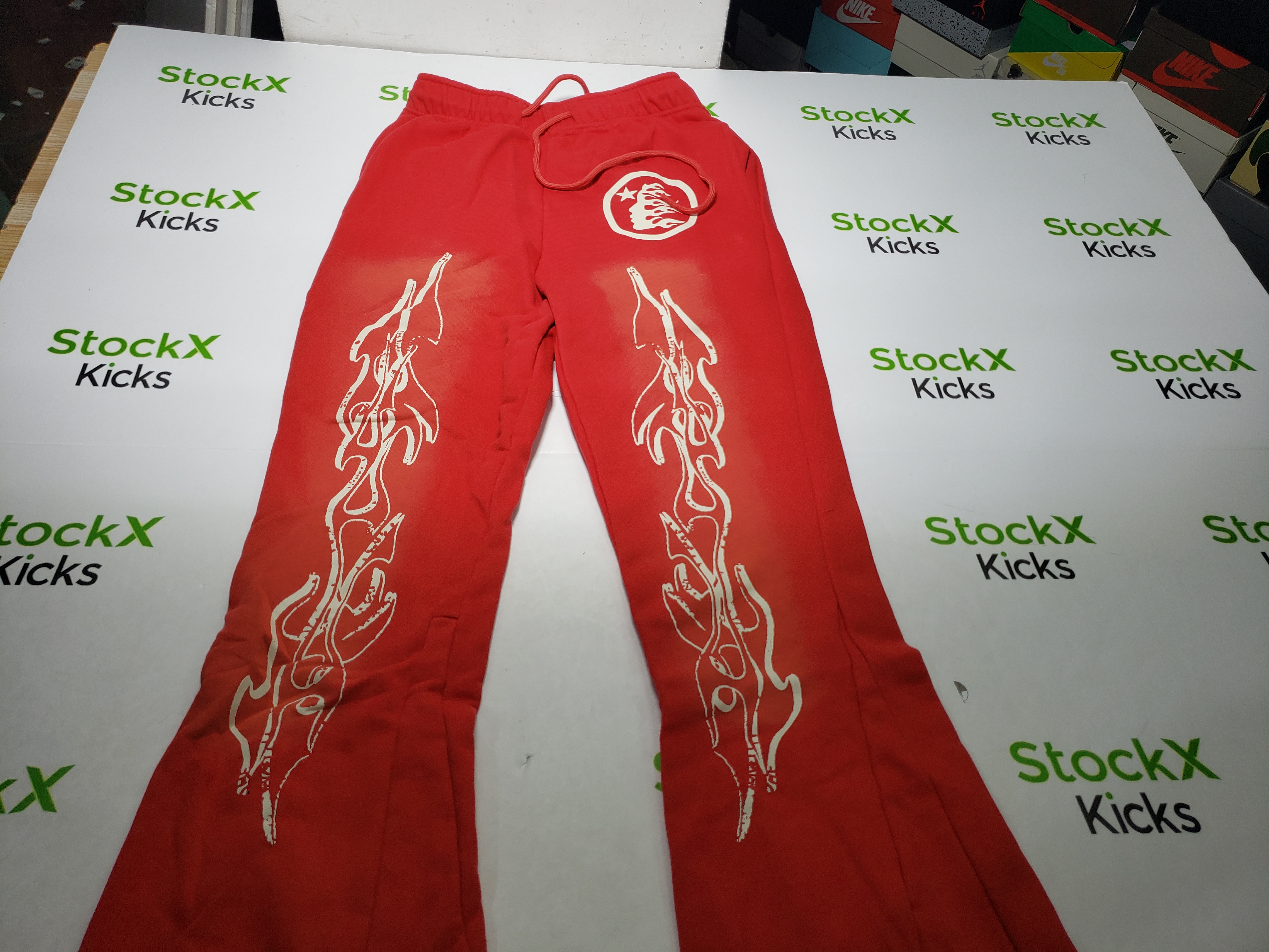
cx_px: 634
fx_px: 953
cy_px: 476
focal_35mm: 26
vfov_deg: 53.1
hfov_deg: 67.3
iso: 50
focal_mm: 4.3
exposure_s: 1/379
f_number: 1.5
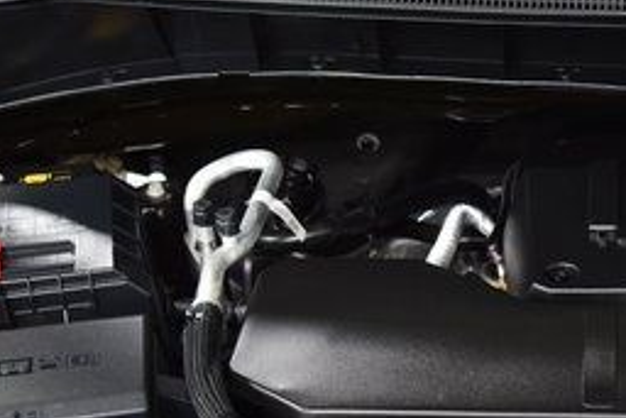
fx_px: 1566
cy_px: 483
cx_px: 680
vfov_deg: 14.8
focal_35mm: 90
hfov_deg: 21.5
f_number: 5.6
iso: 1600
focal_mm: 24
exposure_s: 1/15
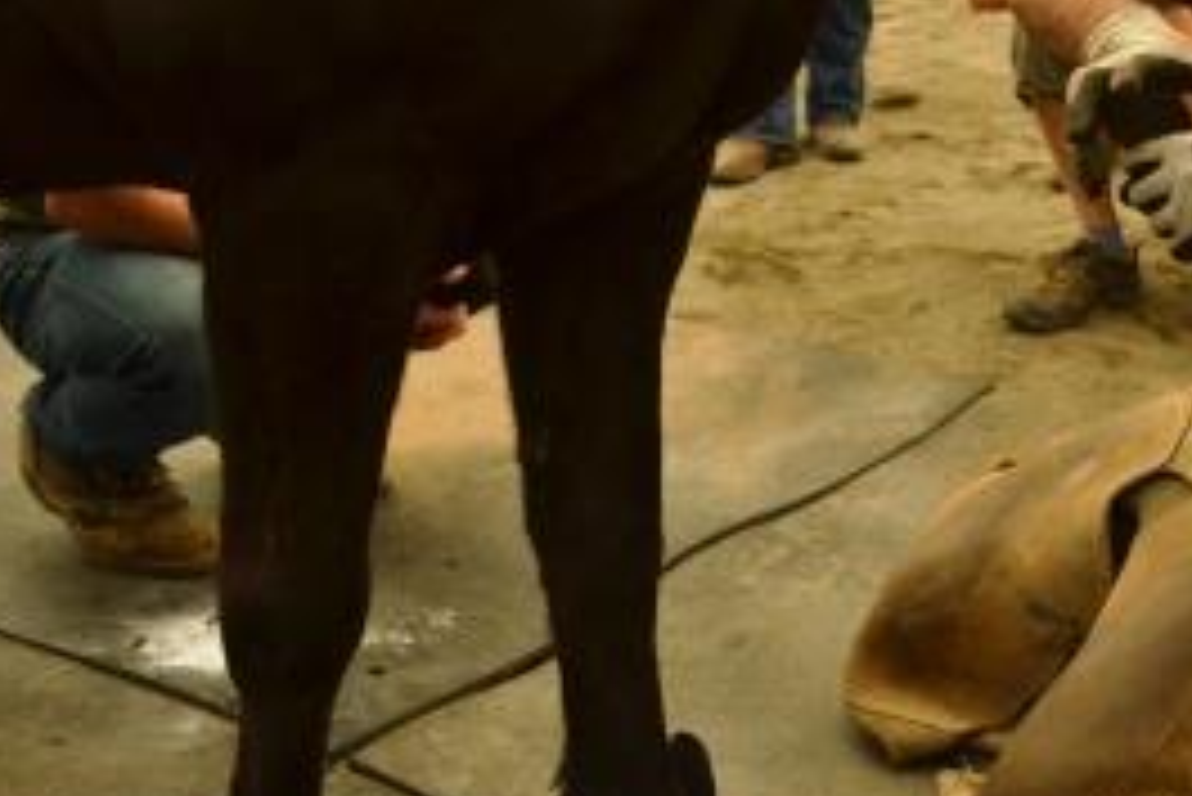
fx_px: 2186
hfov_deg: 29.7
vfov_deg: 20.4
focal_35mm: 66
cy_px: 164
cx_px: 981
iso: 400
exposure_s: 1/250
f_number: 5
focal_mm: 26
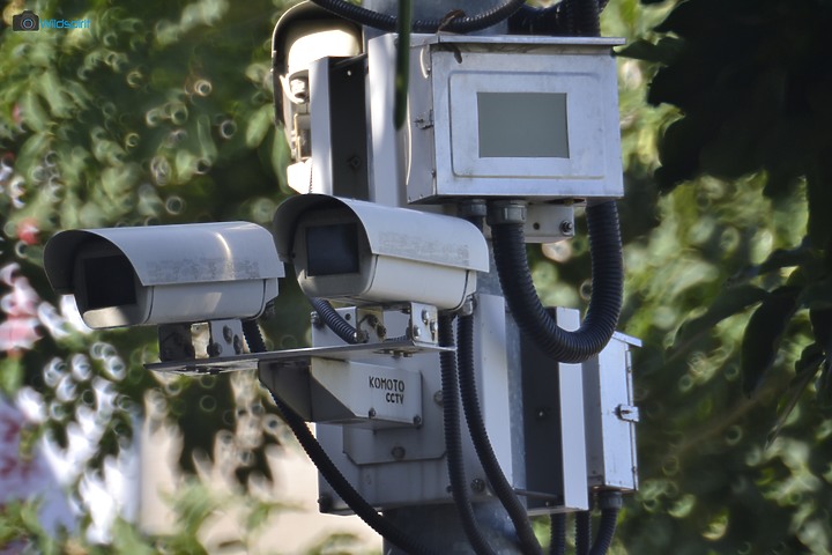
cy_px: 278
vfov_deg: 3.1
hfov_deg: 4.6
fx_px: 10399
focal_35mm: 450
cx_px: 416
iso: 140
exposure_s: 1/125
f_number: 5.6
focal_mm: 300
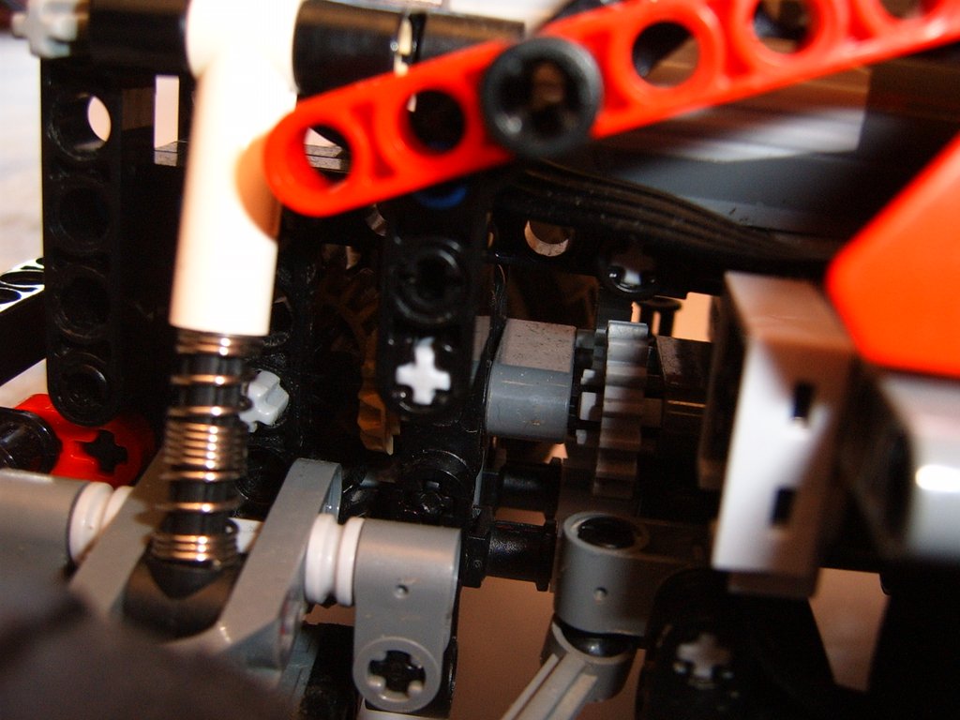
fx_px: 1054
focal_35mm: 38
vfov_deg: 37.7
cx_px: 480
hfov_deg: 49.0
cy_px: 360
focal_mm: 5.8
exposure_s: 1/30
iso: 141
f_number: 2.8
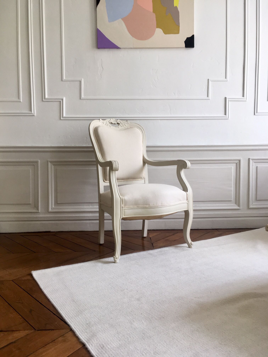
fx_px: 299
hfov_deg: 48.2
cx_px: 134
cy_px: 178
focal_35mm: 29
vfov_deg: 61.7
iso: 32
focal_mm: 4.15
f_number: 2.2
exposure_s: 1/50
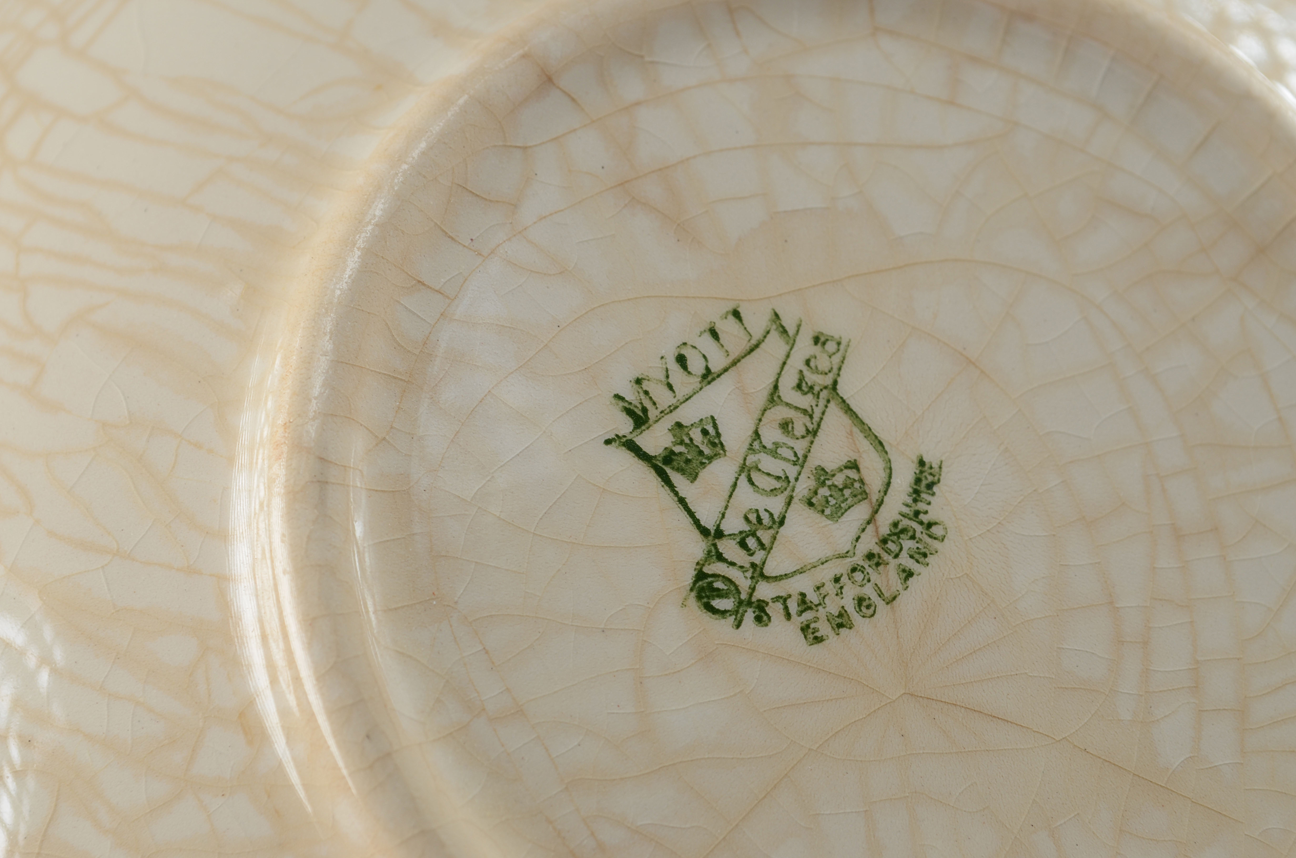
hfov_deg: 24.7
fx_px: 2964
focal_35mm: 82
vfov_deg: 16.5
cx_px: 648
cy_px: 429
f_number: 13
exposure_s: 1/80
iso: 100
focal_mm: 55
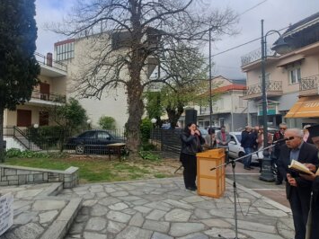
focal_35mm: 22
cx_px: 125
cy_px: 116
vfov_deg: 61.0
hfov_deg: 75.4
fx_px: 203
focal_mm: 1.42
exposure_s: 1/1429
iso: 40
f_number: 2.2
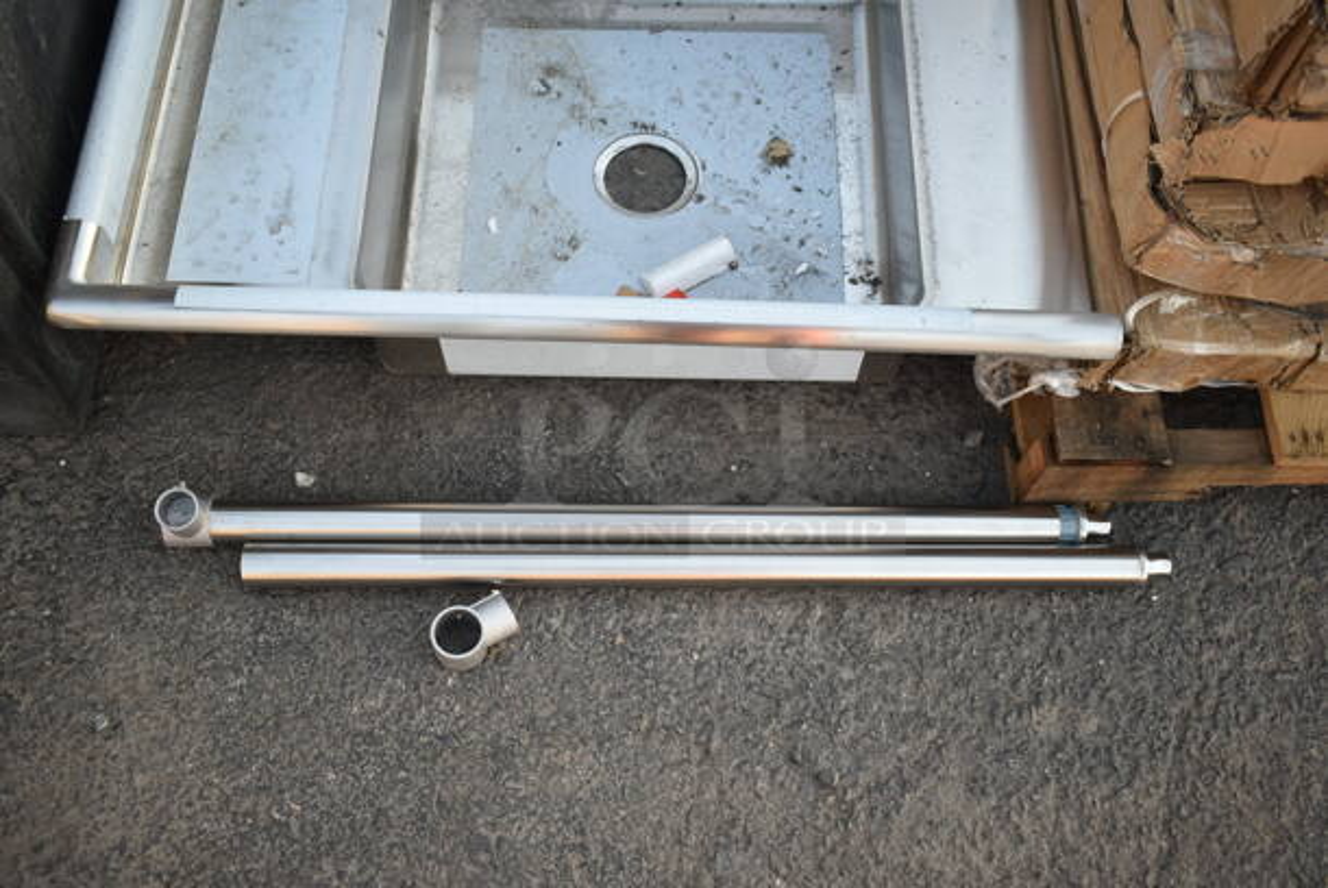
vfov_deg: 37.0
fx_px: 1329
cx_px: 664
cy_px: 444
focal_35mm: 36
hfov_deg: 53.1
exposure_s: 1/125
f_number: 3.8
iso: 320
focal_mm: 24
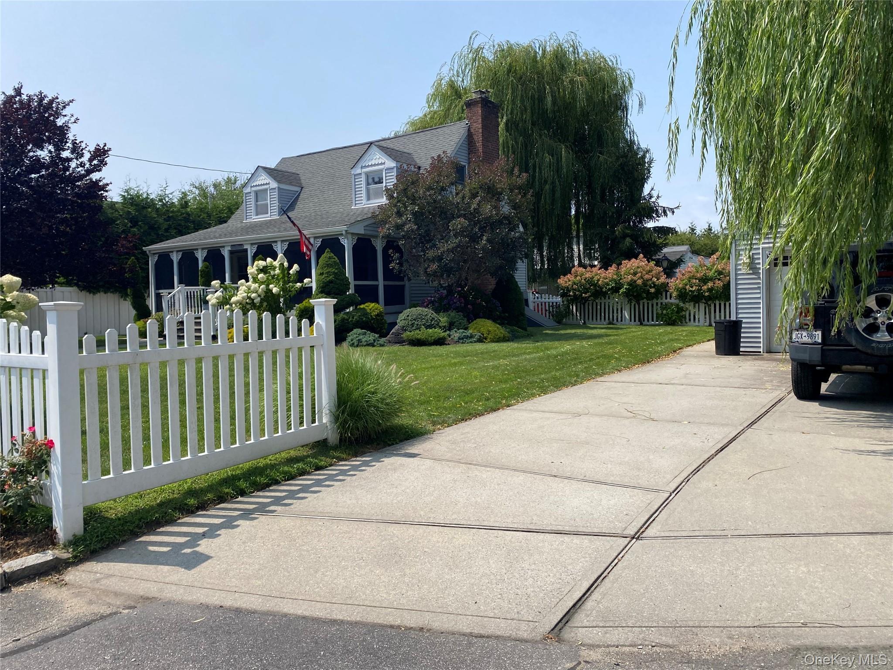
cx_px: 446
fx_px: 671
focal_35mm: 26
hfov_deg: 67.3
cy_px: 335
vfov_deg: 53.1
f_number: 1.8
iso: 32
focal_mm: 4.25
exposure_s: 1/3300
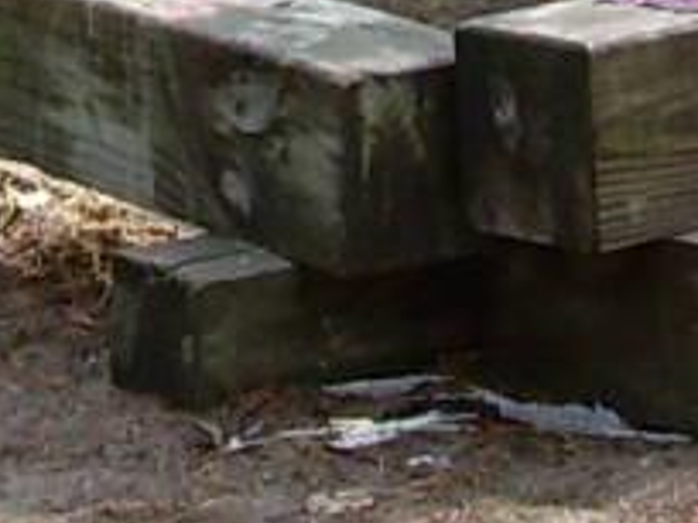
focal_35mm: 298
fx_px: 6009
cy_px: -732
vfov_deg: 4.9
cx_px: 44
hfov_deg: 6.6
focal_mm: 6.3
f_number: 4.6
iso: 50
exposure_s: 1/105
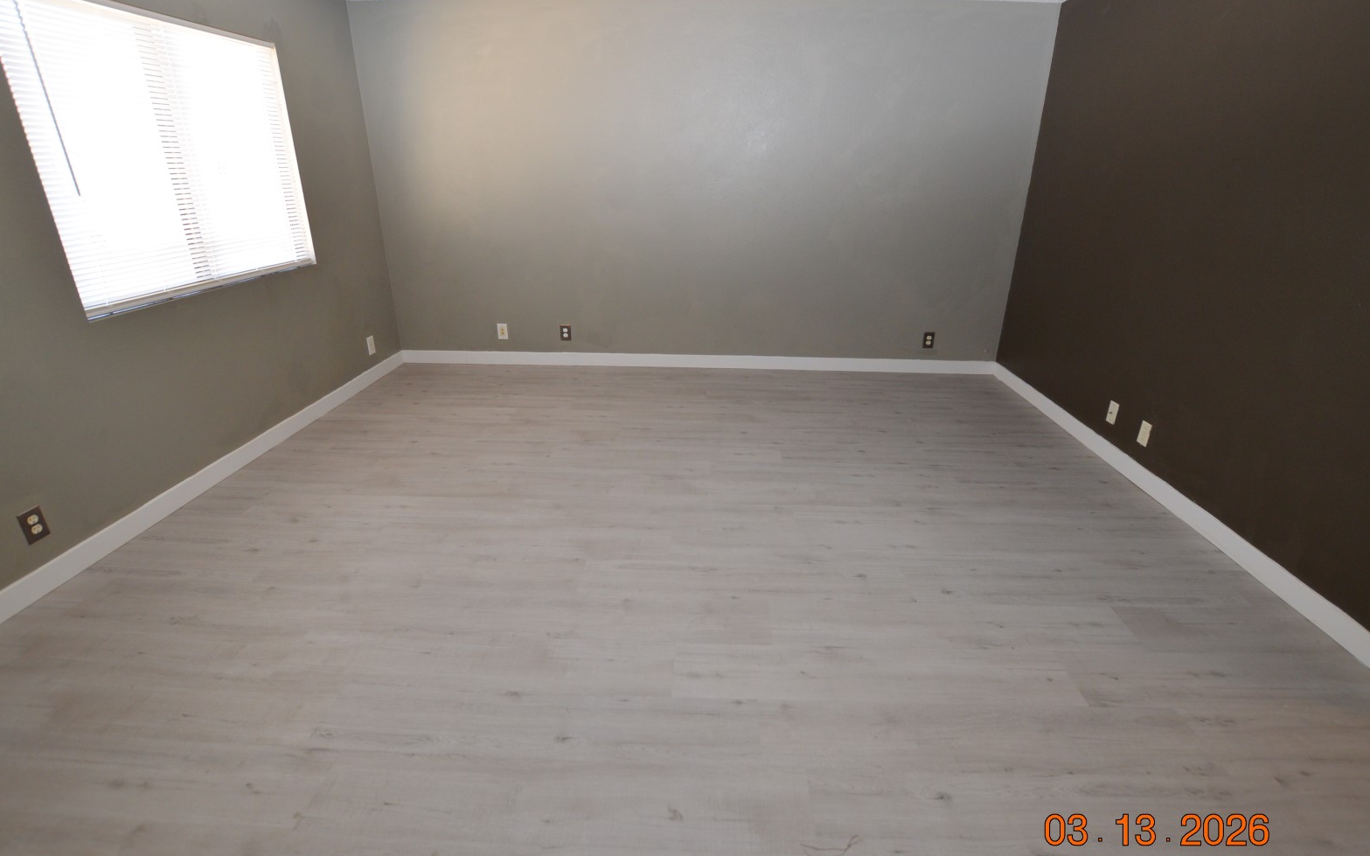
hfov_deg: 88.0
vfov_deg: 62.2
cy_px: 428
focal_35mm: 19
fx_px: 709
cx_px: 692
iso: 400
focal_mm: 12
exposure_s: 1/80
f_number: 4.5
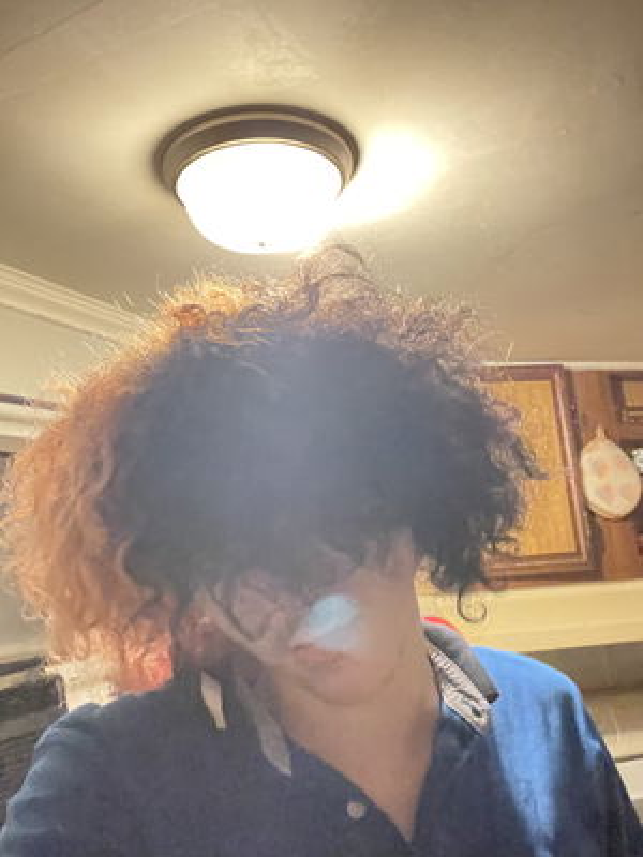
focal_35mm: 30
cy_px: 428
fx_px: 743
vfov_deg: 60.0
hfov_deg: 46.8
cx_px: 322
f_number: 2.2
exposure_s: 1/15
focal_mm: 2.71
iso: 1000
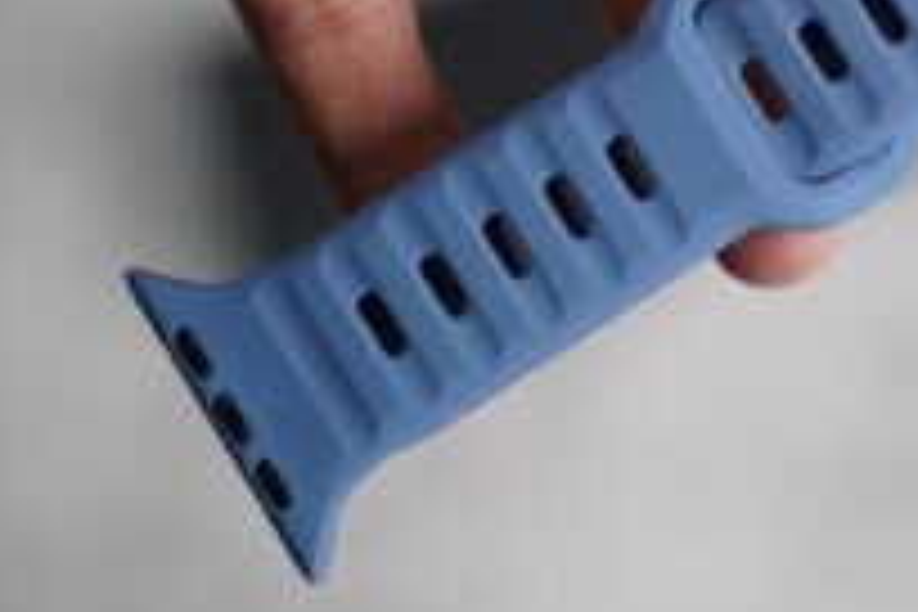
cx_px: 855
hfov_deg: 13.8
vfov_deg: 9.3
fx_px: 3748
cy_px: 52
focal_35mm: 147
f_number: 4
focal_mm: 75
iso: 500
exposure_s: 1/80
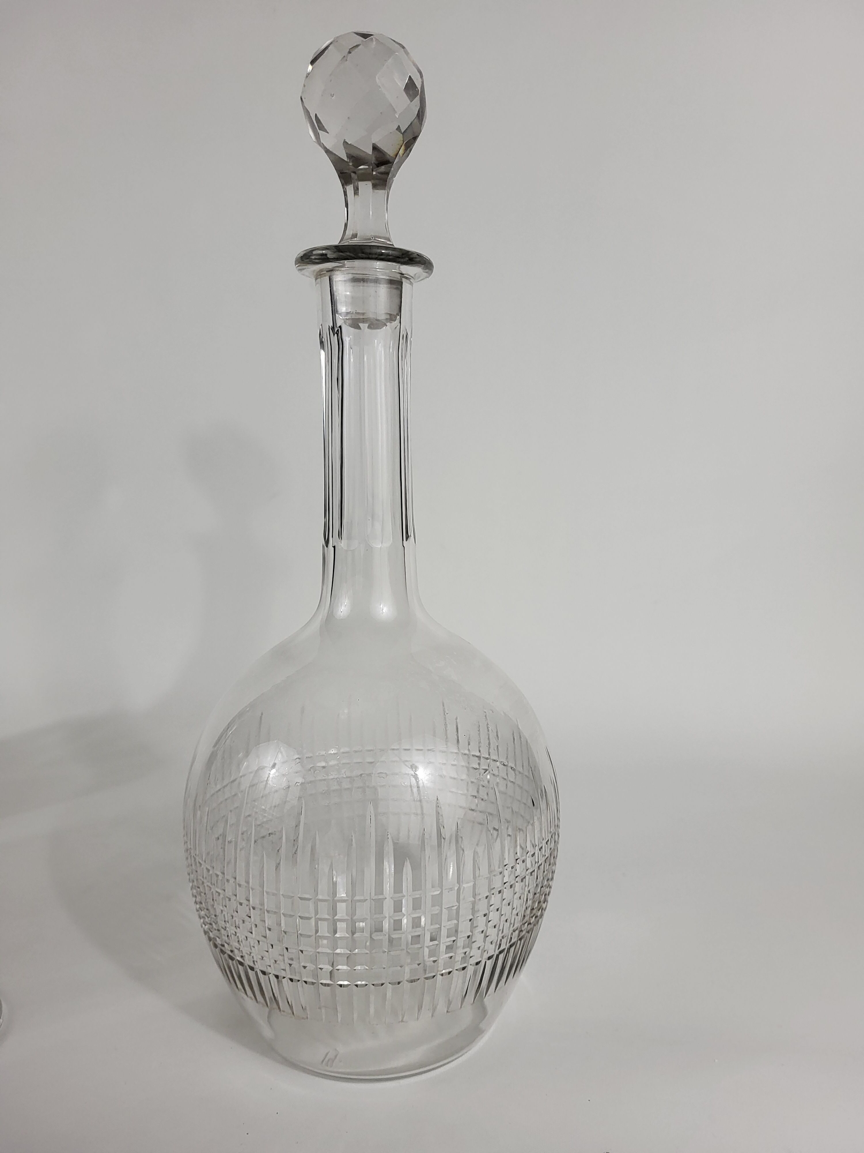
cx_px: 432
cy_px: 576
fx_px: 865
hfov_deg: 53.1
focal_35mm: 26
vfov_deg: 67.3
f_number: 1.8
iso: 160
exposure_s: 1/100
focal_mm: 5.4
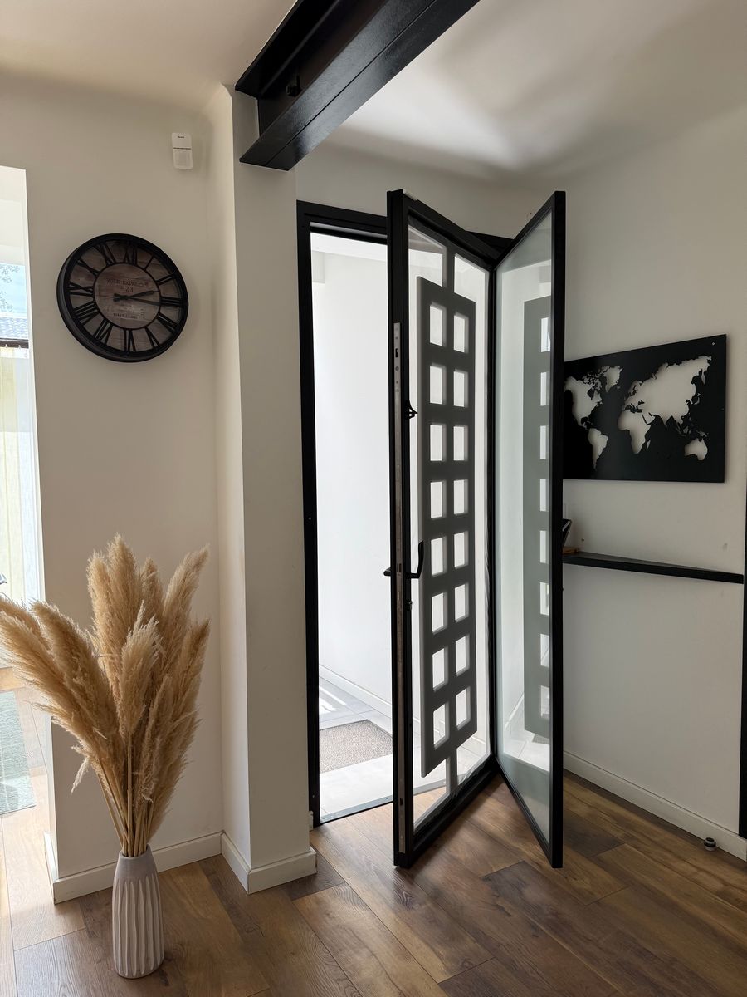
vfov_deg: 71.6
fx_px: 691
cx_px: 374
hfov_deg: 56.8
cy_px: 498
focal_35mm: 24
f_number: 1.78
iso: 80
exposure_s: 1/695
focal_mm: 6.76
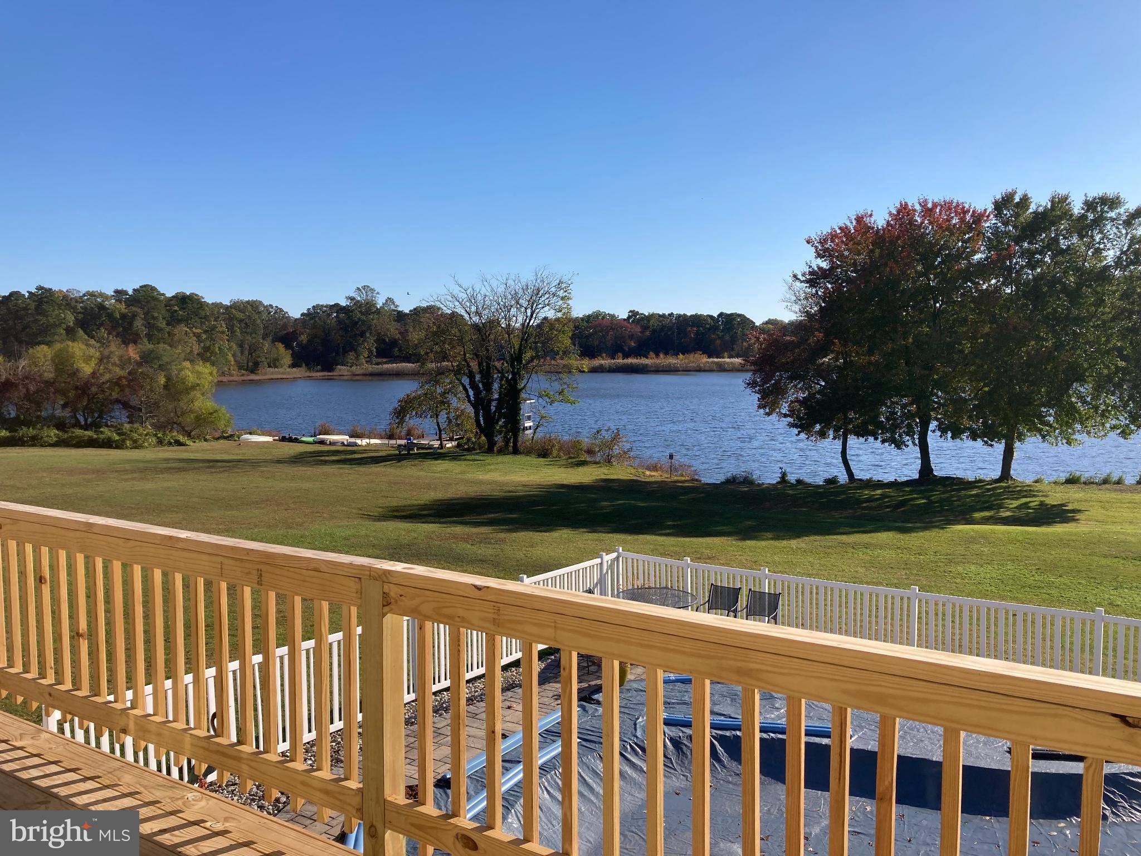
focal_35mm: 28
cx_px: 570
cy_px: 428
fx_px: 923
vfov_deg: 49.7
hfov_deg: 63.4
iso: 20
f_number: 1.8
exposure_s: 1/2288
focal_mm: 3.99
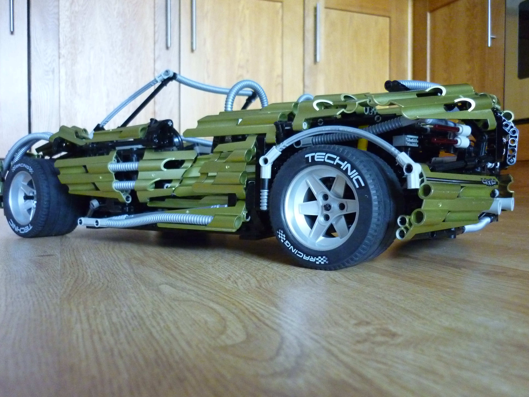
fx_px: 504
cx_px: 264
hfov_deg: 55.4
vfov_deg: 42.9
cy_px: 198
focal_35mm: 33
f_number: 2.8
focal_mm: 5.5
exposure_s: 1/20
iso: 800
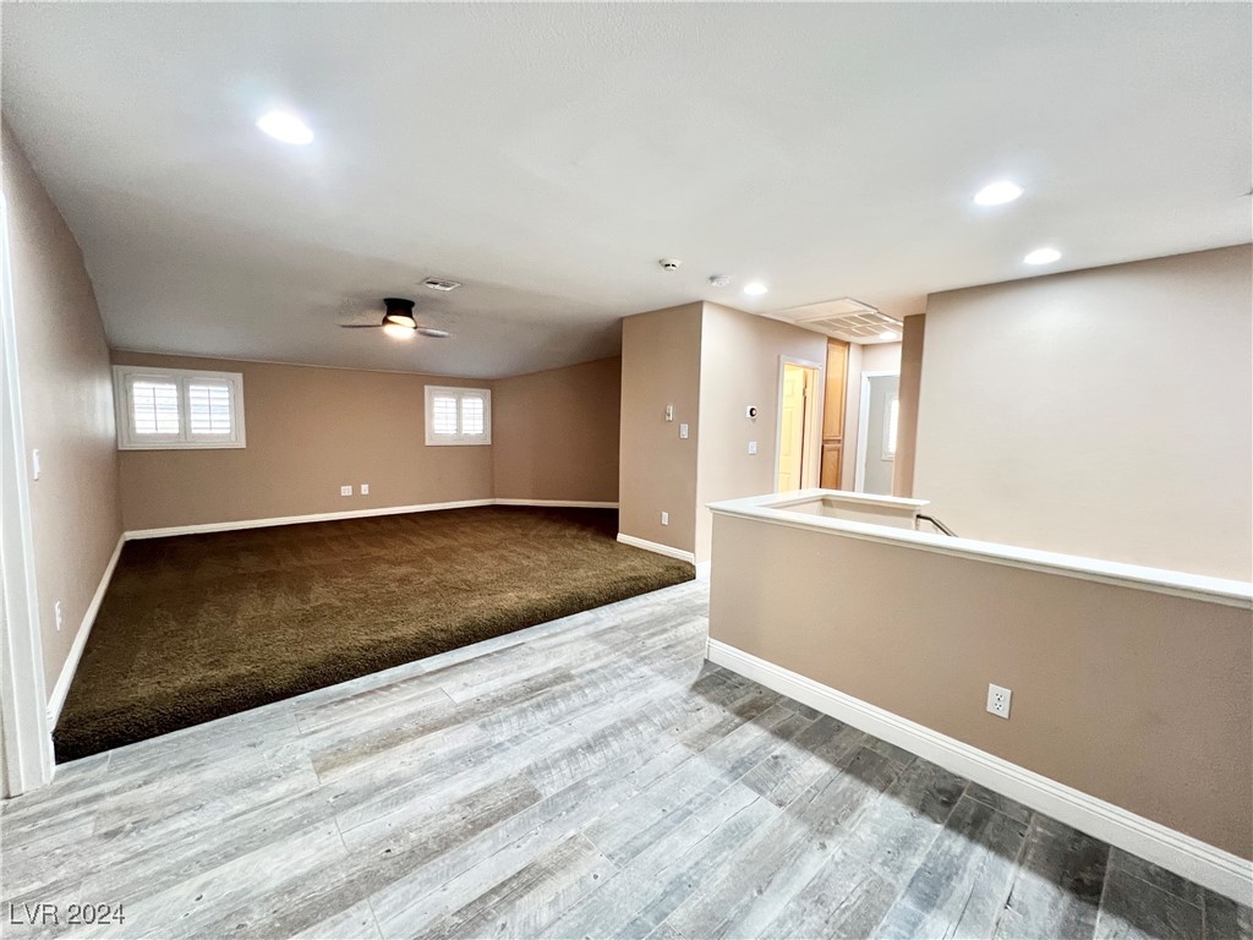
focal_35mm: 13
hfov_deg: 106.2
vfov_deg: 89.9
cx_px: 626
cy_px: 470
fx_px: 471
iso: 400
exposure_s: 1/60
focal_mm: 1.57
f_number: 1.8
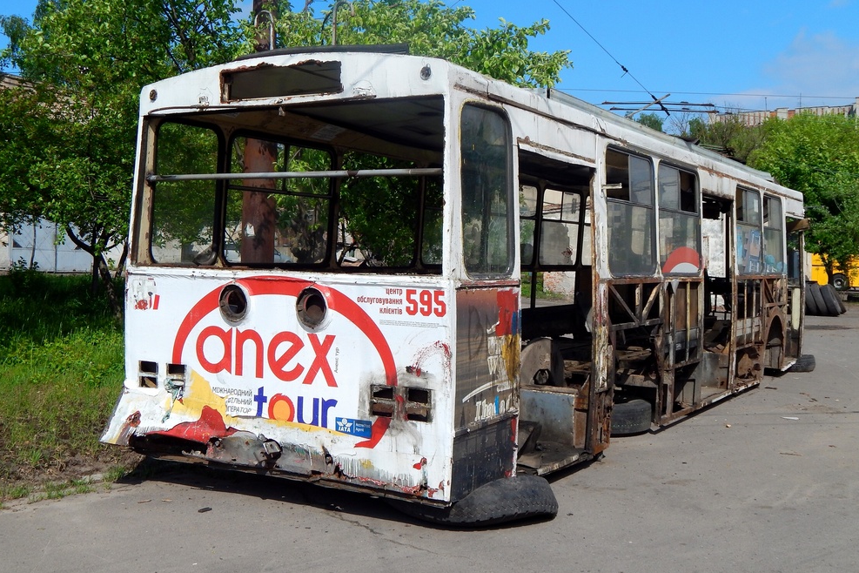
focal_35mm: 41
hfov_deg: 47.4
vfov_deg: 32.6
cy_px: 264
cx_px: 434
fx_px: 978
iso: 125
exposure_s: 1/500
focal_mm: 6.8
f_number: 6.9
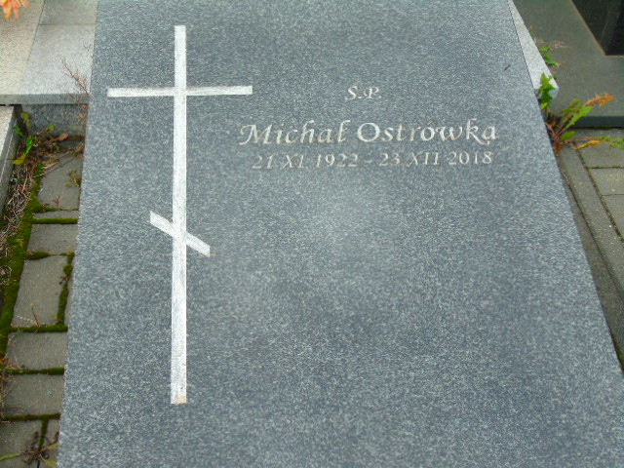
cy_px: 234
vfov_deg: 31.5
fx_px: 829
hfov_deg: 41.2
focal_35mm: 46
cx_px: 312
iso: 80
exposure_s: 1/80
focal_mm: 8.2
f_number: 4.1
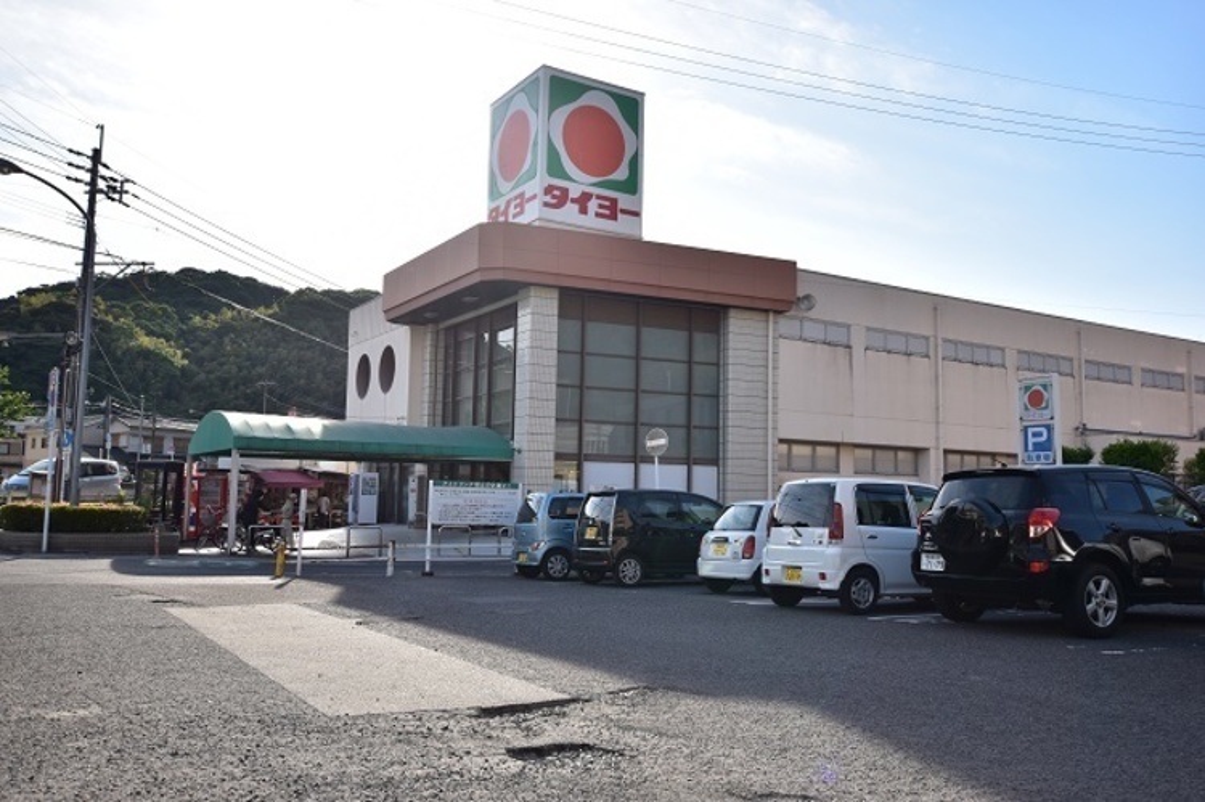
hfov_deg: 62.0
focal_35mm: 30
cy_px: 401
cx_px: 602
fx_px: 1003
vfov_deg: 43.6
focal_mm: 20
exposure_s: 1/800
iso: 160
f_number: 4.5
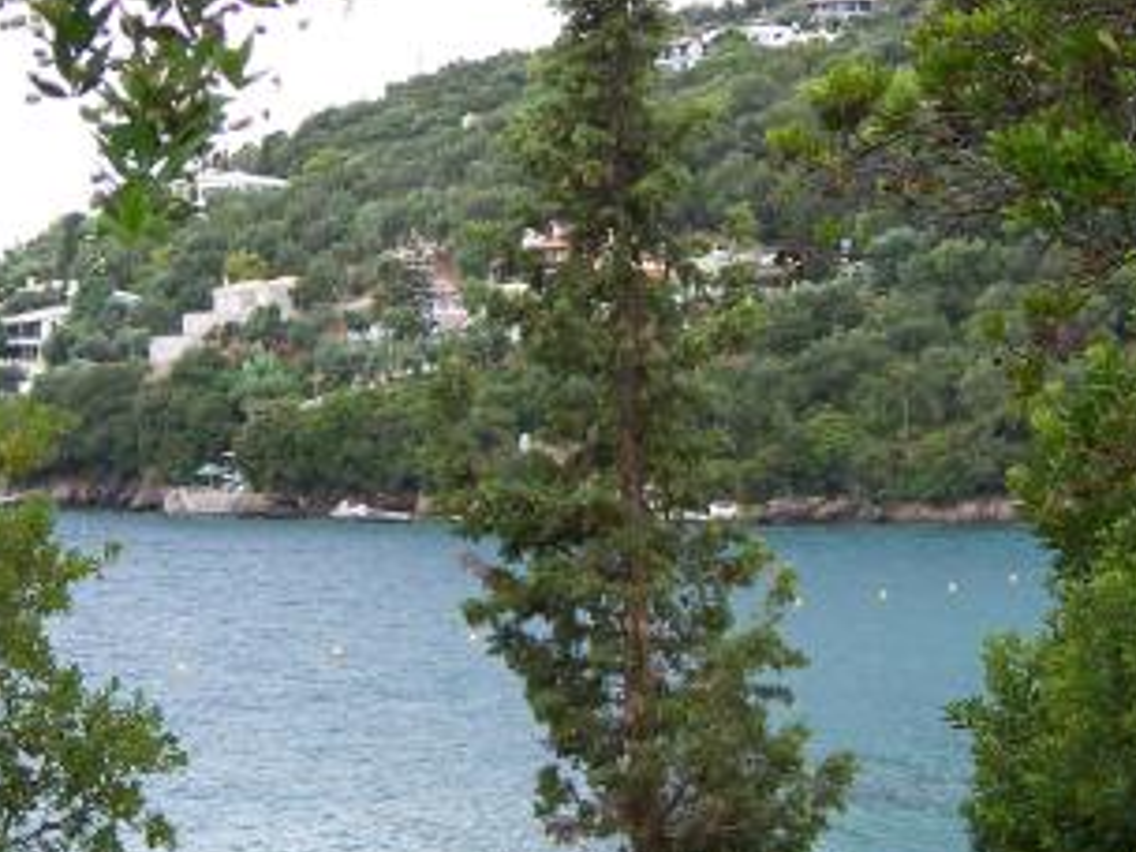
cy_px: 191
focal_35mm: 111
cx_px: 527
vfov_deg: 13.3
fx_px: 3643
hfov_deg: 17.7
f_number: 4
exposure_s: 1/250
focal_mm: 11
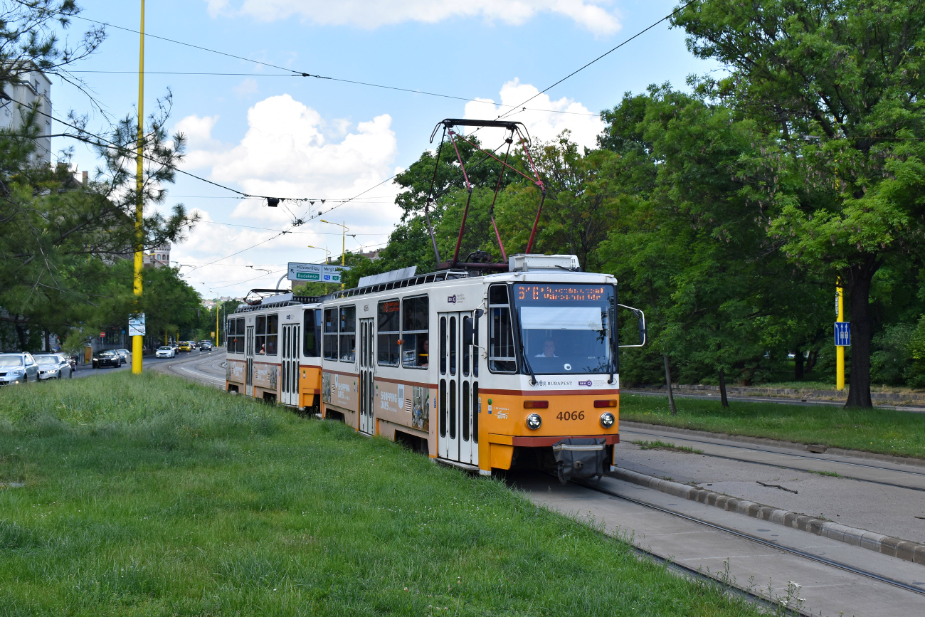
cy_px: 308
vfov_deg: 29.0
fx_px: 1195
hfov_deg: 42.3
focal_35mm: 46
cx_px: 462
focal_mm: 31
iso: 200
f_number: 9
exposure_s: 1/320
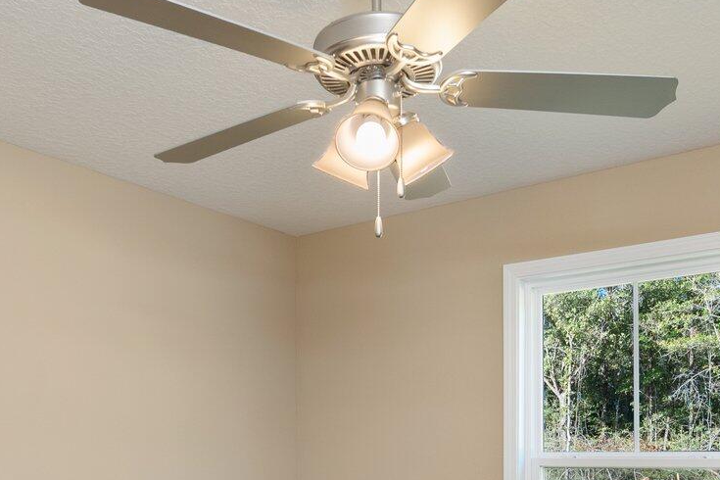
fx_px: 780
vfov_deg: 31.9
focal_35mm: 39
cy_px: 467
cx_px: 342
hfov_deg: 49.5
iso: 250
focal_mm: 14
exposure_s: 1/25
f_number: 7.1
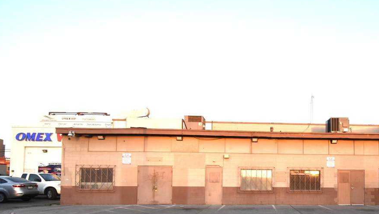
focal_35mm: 23
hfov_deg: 75.0
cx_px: 266
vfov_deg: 46.8
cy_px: 173
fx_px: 231
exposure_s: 1/250
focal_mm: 10
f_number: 5.6
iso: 400
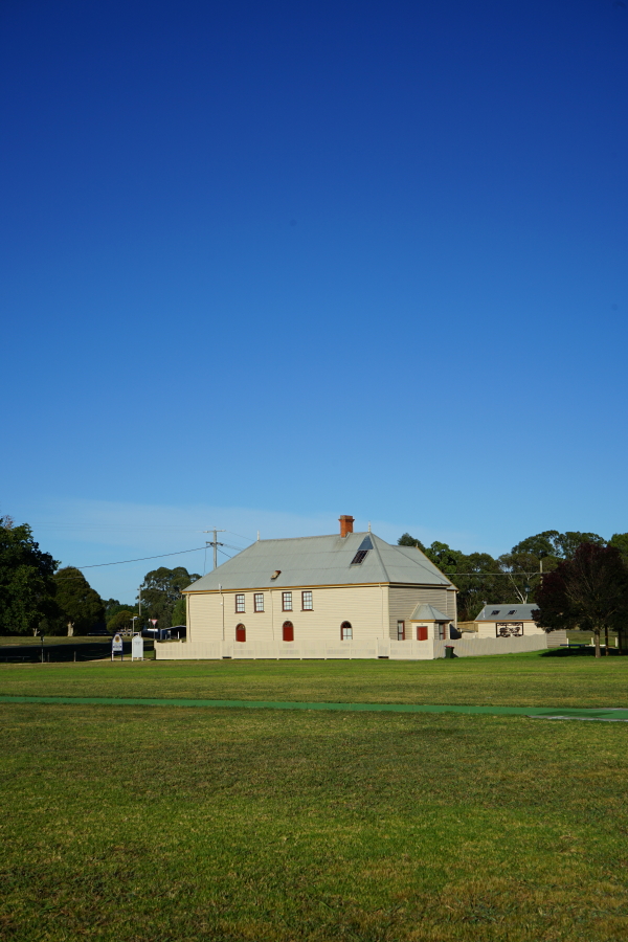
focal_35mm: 43
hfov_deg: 31.2
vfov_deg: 45.4
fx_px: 1125
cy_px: 471
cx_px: 314
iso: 100
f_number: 11
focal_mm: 43
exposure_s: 1/250
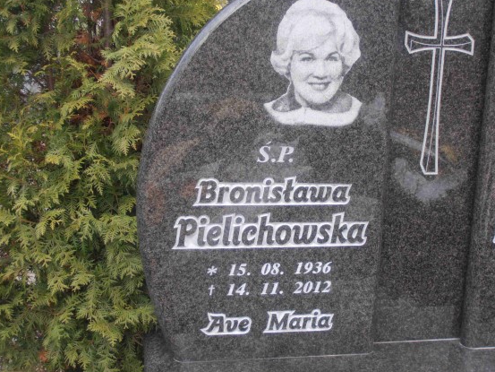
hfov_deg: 29.4
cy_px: 179
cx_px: 280
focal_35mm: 66
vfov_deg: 22.3
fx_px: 944
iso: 125
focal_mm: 10.04
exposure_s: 1/50
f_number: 4.5
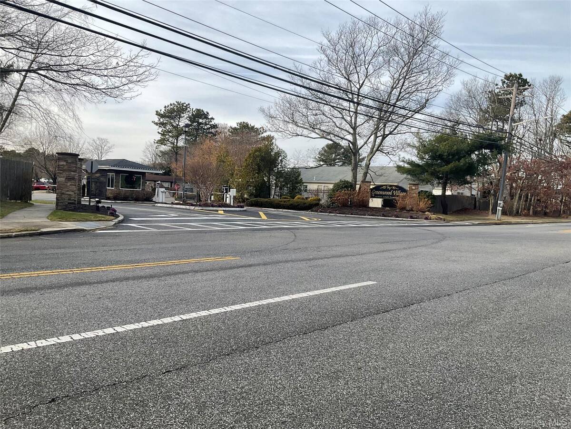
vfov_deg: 48.2
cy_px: 214
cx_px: 286
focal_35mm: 29
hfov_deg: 61.7
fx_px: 478
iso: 16
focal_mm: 3
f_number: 1.8
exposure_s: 1/372
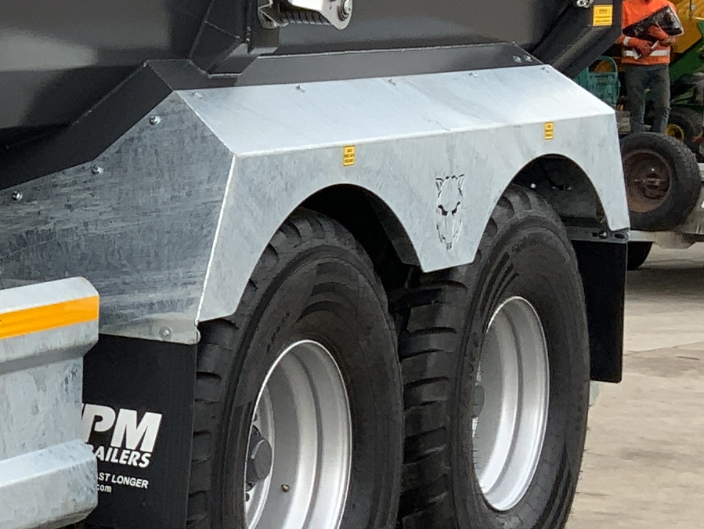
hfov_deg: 14.4
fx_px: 2645
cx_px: -280
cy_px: 90
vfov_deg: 11.4
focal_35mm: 130
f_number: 1.8
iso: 16
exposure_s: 1/245
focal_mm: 3
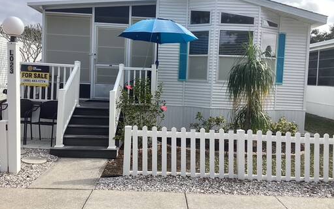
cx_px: 167
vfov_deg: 38.3
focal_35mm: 33
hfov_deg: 58.1
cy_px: 91
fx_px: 300
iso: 25
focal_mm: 3.3
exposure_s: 1/1381
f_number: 2.4
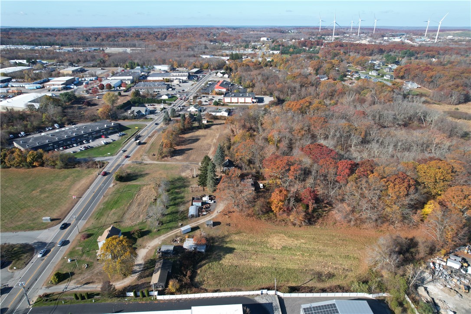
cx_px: 236
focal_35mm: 22
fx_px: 288
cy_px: 157
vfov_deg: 57.2
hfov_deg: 78.6
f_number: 2.8
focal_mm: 8.38
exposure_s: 1/1000
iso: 100
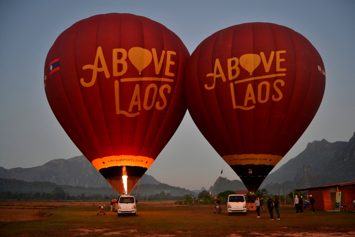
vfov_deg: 47.9
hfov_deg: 67.4
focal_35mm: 27
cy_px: 118
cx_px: 178
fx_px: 266
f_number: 3.5
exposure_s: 1/25
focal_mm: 18
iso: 800
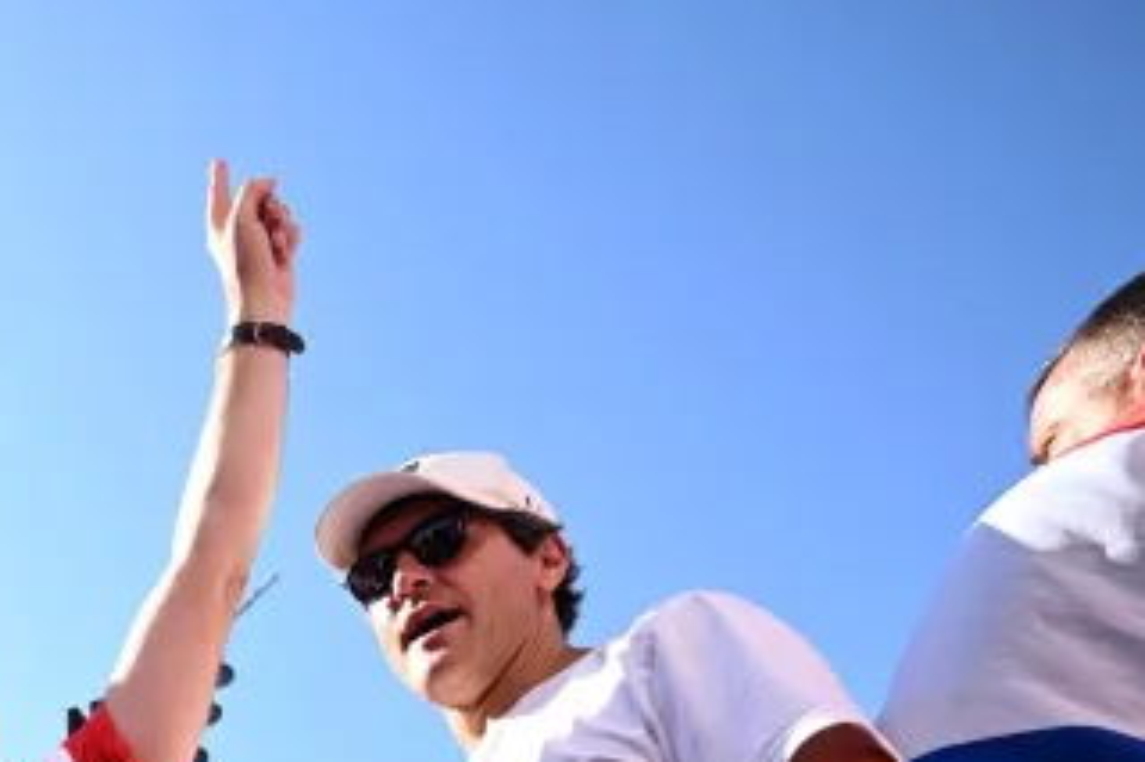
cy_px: 893
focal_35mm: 38
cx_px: 14
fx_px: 1208
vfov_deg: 30.3
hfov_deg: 43.8
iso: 500
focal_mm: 16
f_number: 4.5
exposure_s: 1/2500
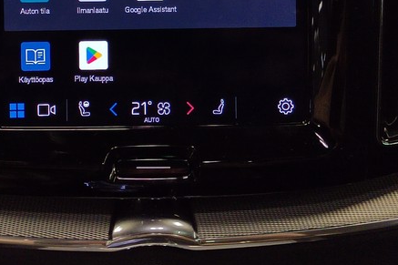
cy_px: 23
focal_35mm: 70
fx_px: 774
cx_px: 144
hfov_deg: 28.7
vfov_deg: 19.1
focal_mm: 5.52
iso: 2113
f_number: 1.9
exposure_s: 1/100
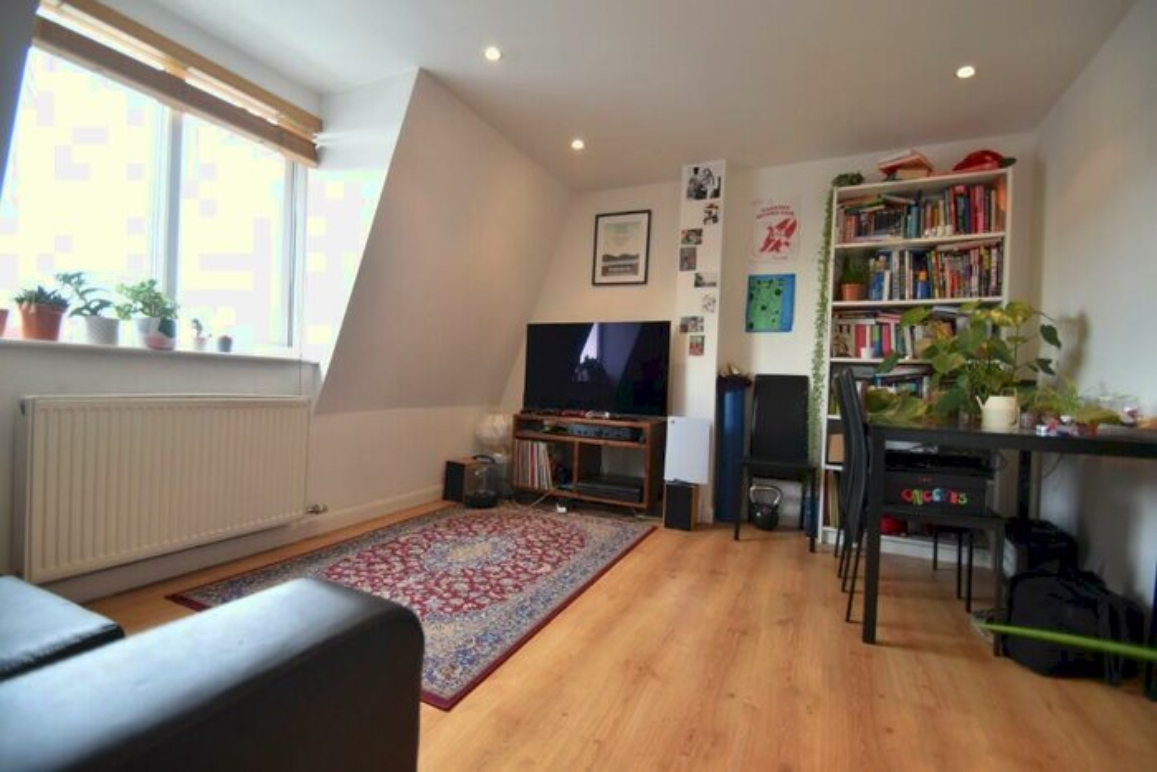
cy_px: 386
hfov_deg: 100.4
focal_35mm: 15
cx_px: 578
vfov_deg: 77.4
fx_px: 482
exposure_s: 1/60
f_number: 4
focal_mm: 10
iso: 450
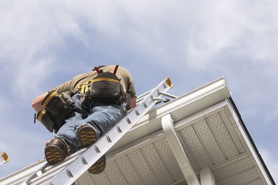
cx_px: 152
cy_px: 108
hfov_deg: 16.4
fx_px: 965
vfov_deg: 11.0
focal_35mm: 125
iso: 100
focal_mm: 70
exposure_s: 1/400
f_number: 6.3
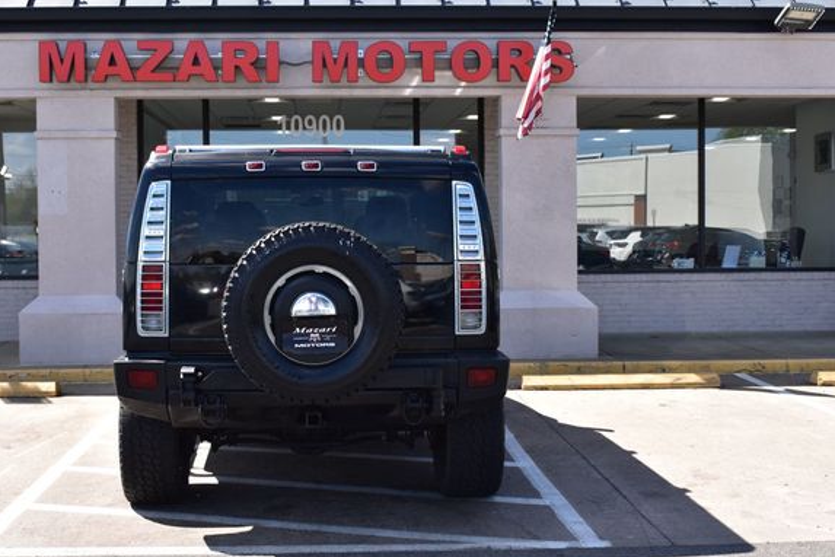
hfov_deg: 40.6
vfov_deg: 27.8
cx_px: 370
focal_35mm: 49
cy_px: 264
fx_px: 1126
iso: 400
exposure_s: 1/320
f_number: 10
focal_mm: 29
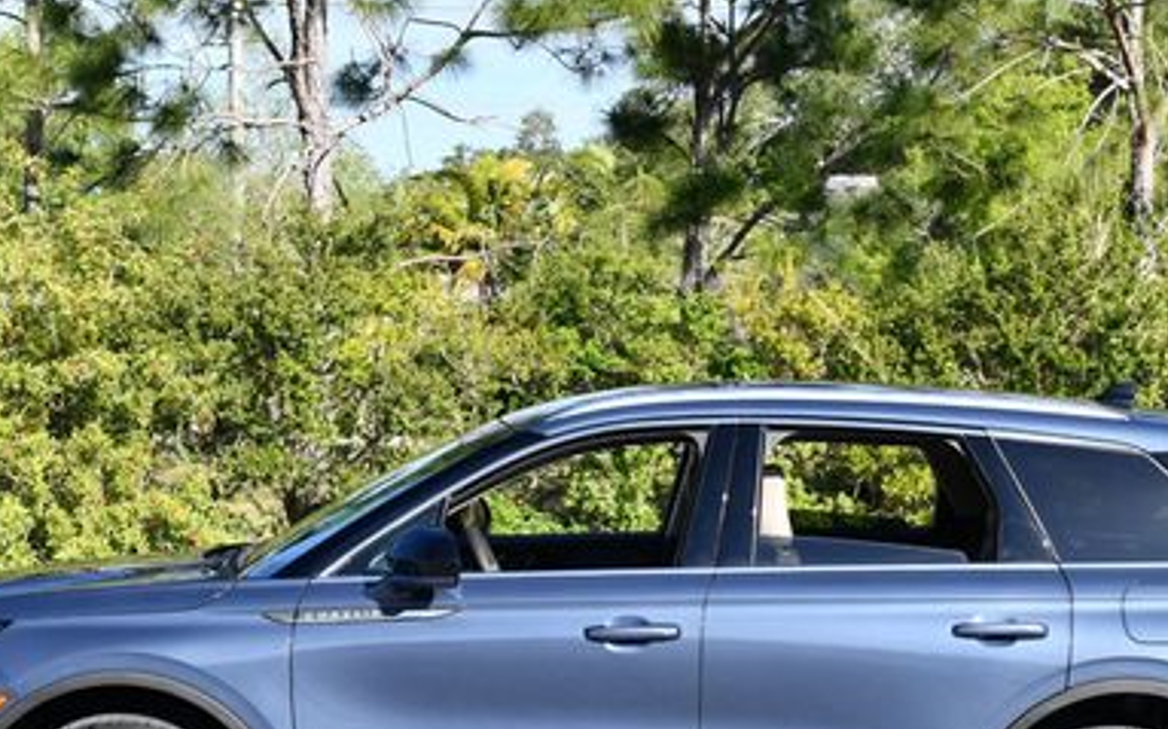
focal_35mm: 99
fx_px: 3150
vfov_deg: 13.2
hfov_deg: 21.0
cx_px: 637
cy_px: 476
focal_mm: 29
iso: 200
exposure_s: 1/250
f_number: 8
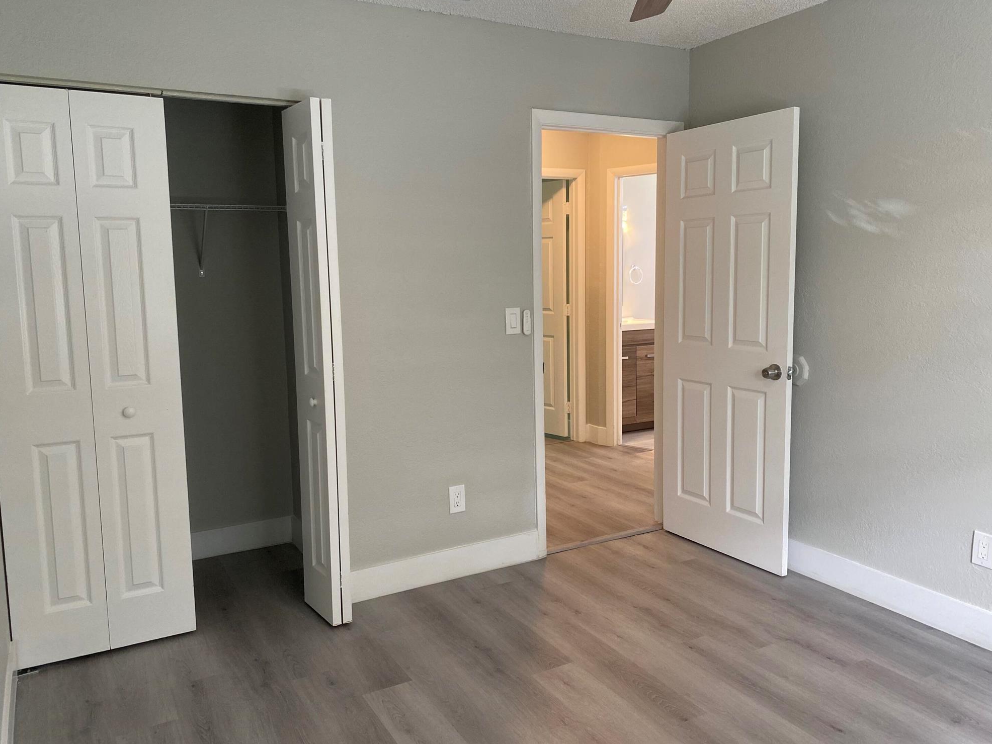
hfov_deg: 65.3
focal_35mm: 27
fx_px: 774
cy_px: 366
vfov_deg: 51.4
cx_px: 506
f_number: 1.8
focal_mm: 4.25
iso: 125
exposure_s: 1/60
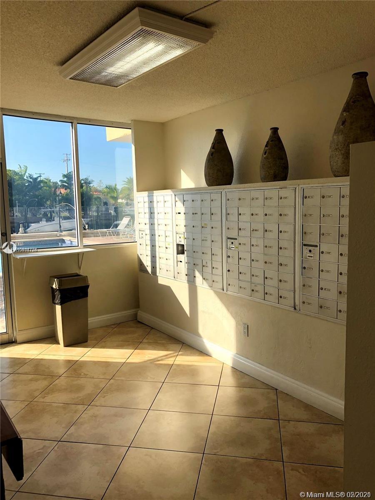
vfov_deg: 63.4
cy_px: 250
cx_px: 188
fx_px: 404
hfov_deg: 49.7
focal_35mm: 28
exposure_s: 1/1156
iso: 20
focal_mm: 3.99
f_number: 1.8
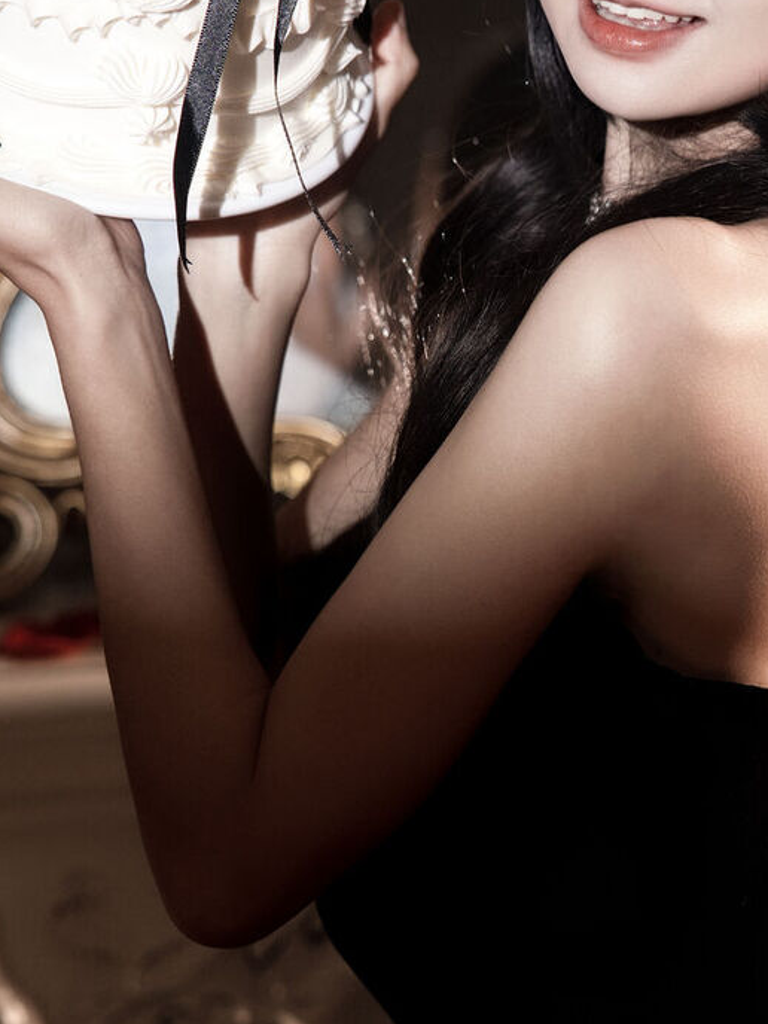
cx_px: 554
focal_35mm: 154
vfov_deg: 12.8
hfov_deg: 9.6
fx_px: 4556
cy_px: 604
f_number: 3.2
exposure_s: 1/160
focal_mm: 70
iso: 500
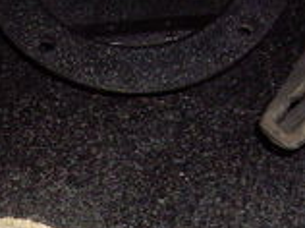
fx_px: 1355
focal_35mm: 154
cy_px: 371
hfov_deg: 12.7
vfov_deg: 9.3
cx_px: -6
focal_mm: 6.2
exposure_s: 1/40
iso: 200
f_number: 2.7
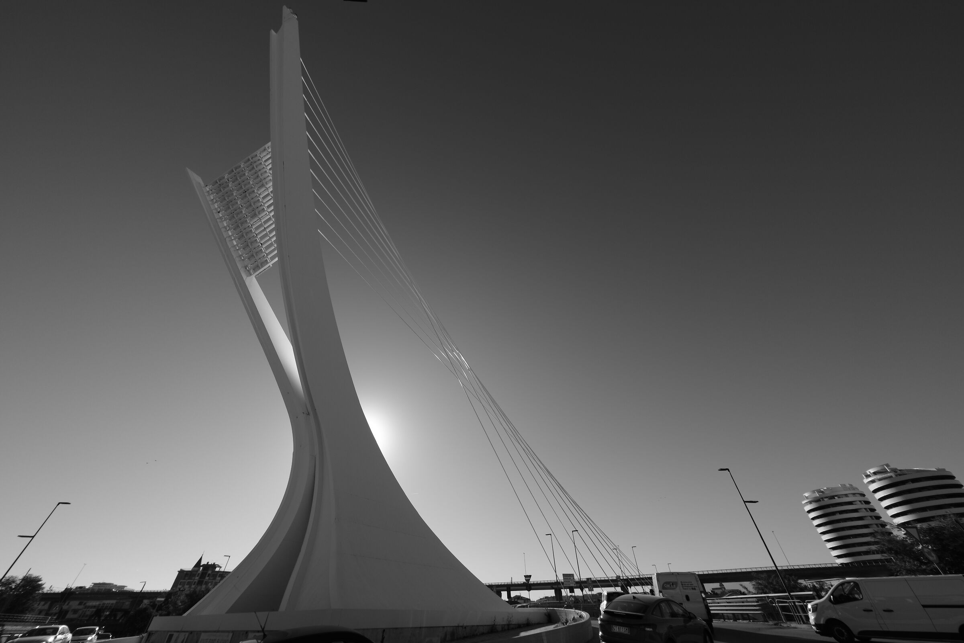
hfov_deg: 112.6
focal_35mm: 12
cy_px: 322
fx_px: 321
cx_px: 482
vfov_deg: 90.0
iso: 125
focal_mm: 8
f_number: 8
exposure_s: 1/500
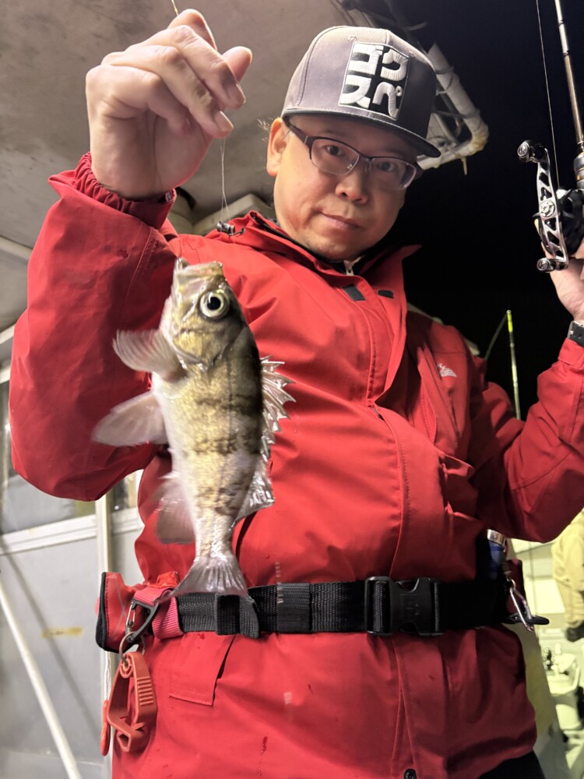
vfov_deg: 67.3
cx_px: 292
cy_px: 390
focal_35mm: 26
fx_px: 585
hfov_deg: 53.1
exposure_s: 1/30
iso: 1000
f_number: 1.6
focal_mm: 5.96
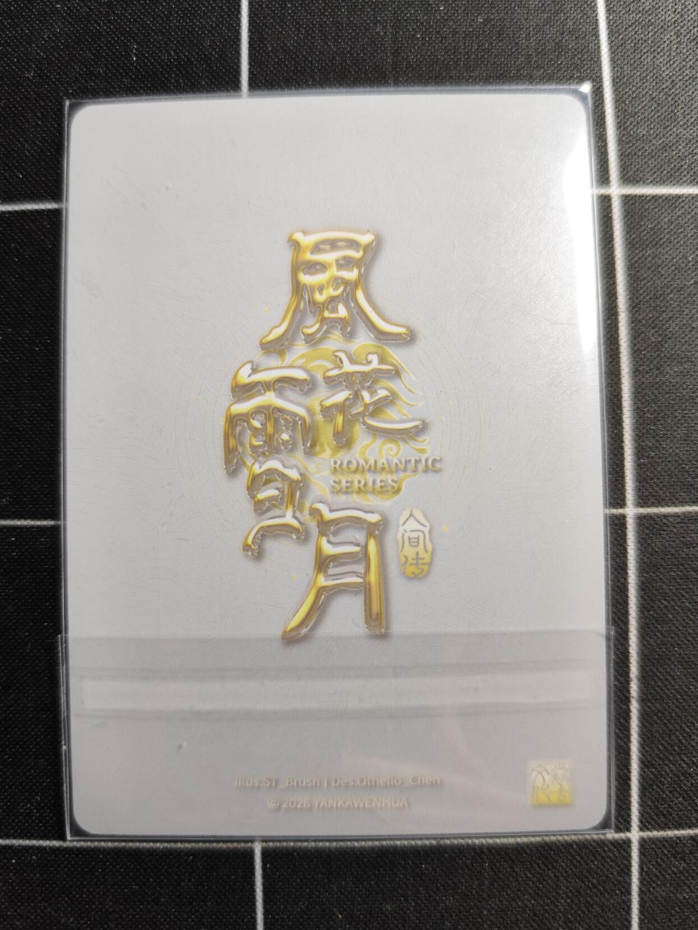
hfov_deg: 54.9
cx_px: 347
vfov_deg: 69.4
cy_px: 467
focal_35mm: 25
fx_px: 672
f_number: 1.65
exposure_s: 1/100
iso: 400
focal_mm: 6.14
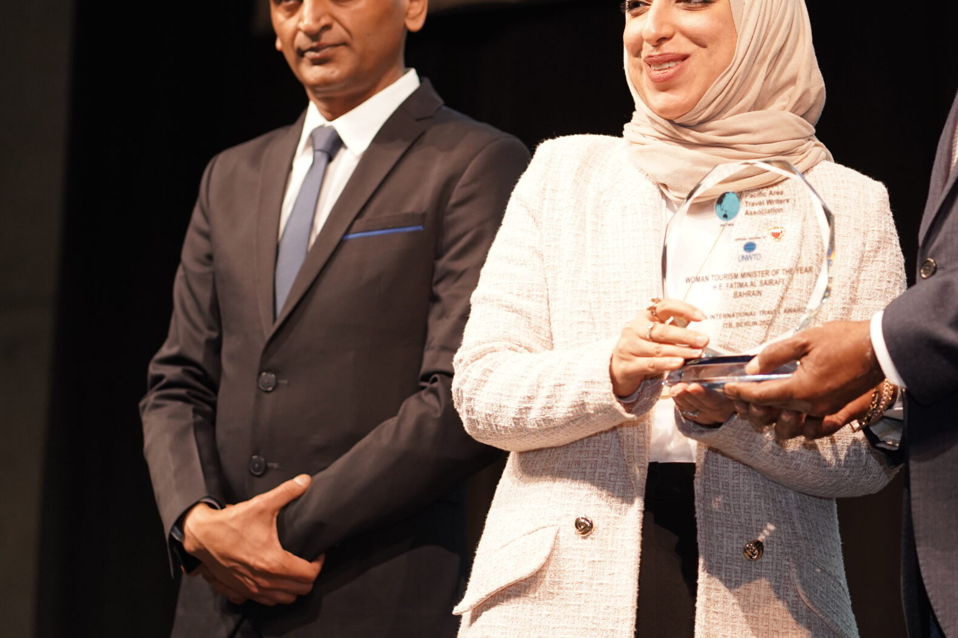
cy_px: 121
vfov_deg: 9.9
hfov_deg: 14.8
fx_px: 3672
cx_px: 767
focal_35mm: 138
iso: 1250
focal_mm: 85
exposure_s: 1/160
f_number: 2.8
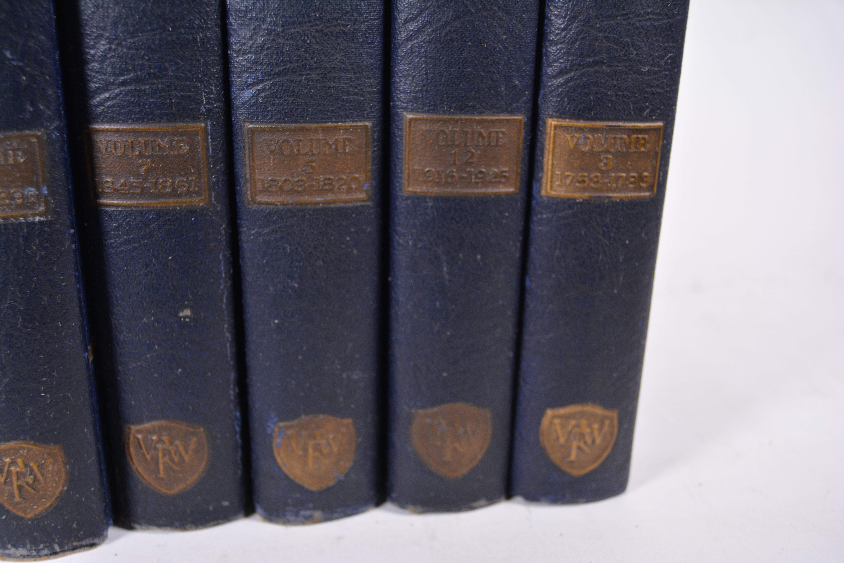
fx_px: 914
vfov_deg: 34.2
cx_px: 422
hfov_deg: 49.6
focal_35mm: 39
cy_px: 282
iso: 400
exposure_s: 1/100
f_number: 5
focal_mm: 26
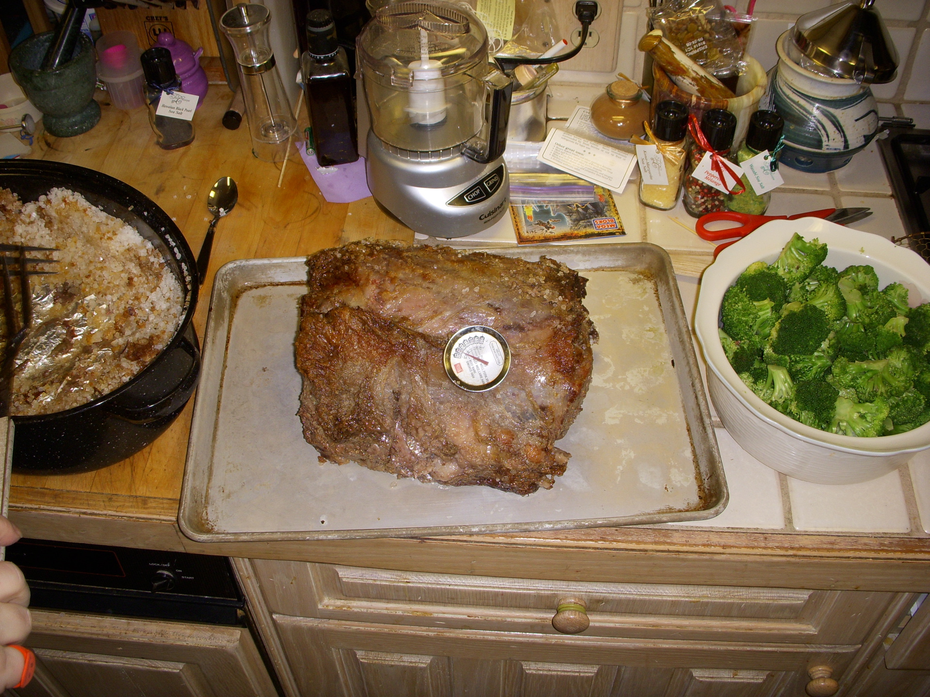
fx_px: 1021
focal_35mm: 38
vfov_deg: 37.7
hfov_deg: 49.0
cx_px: 465
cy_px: 348
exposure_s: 1/30
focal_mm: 6.3
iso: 100
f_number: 3.3
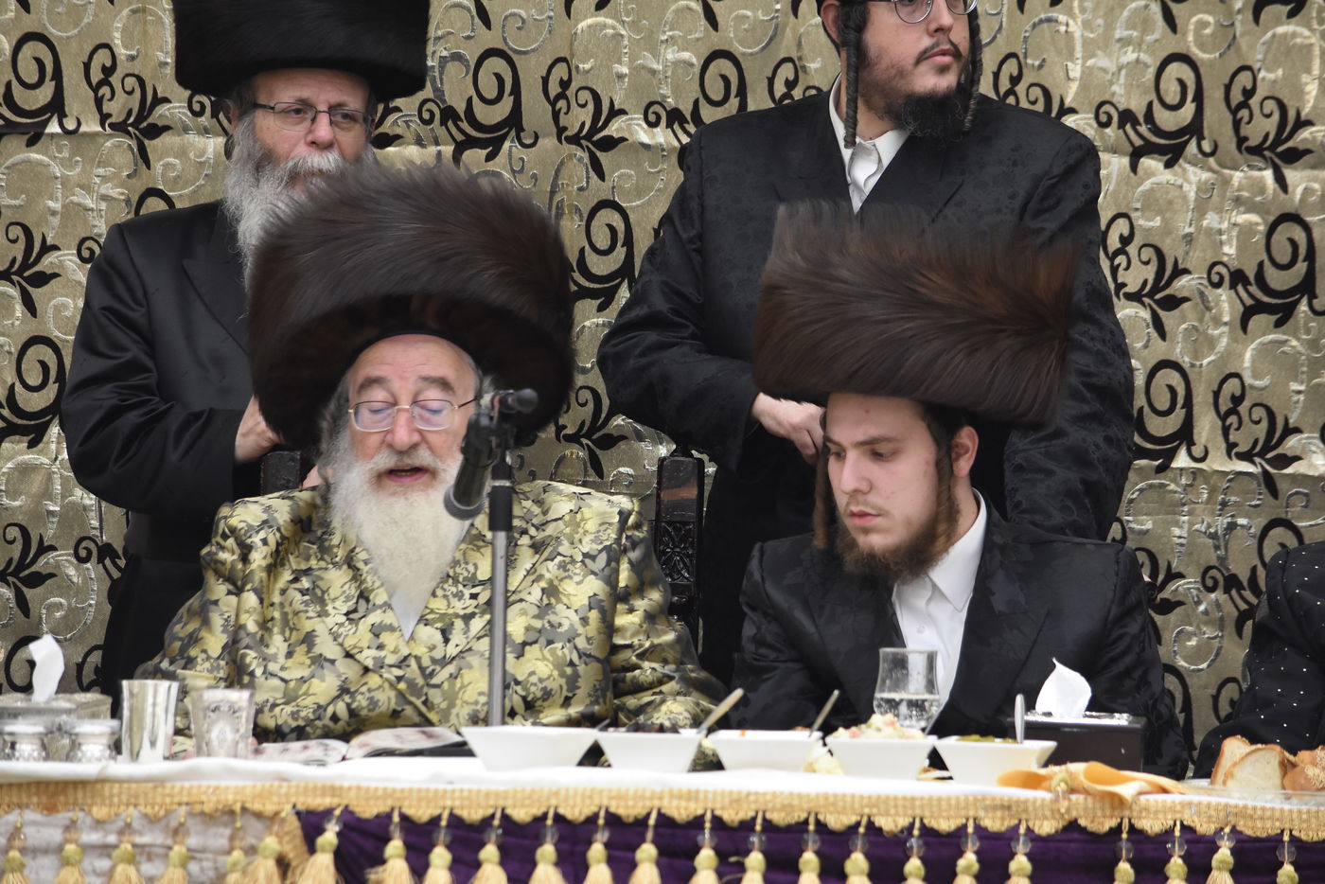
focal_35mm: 225
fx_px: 8282
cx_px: 662
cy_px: 442
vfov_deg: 6.1
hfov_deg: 9.1
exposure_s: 1/100
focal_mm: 150
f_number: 5.6
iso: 1600
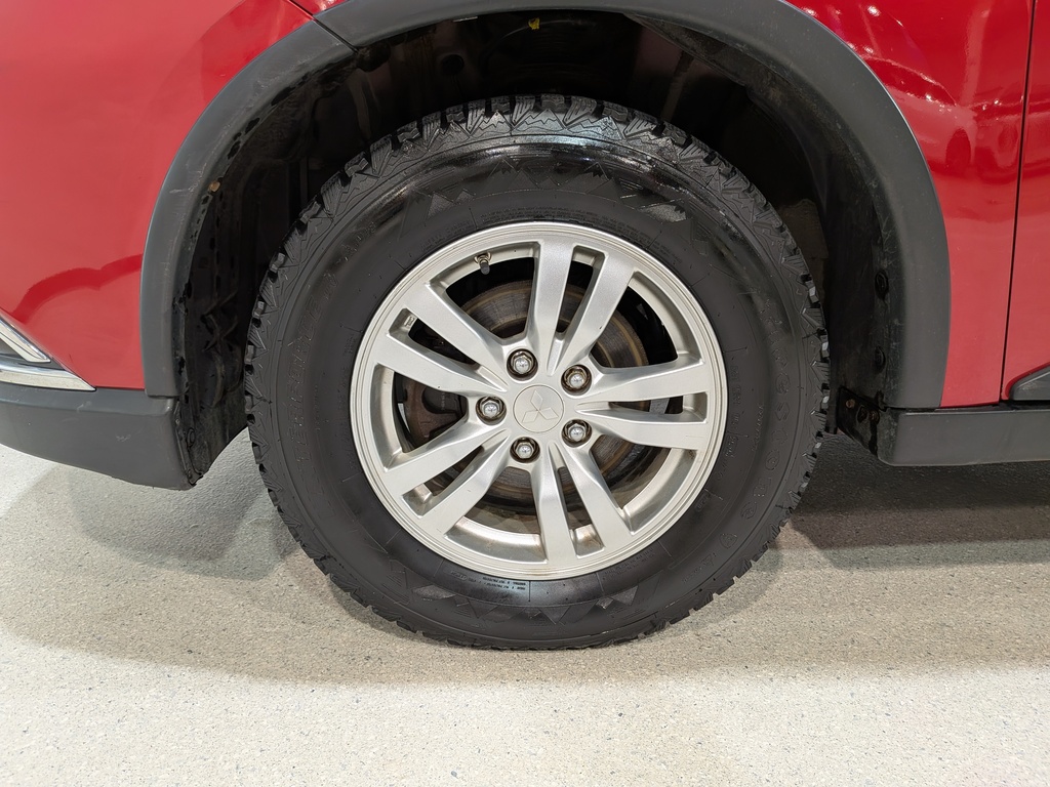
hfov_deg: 71.6
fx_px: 728
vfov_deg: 56.8
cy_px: 394
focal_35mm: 24
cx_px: 525
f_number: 1.7
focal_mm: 4.53
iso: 48
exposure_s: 1/33.3
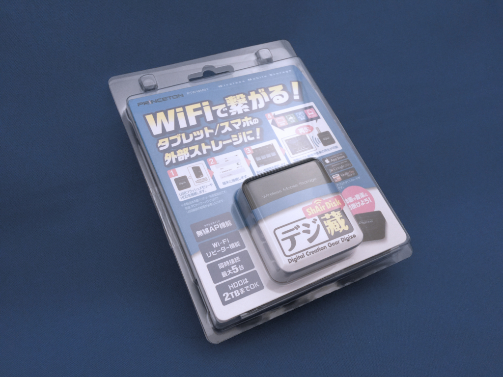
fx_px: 421
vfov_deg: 48.2
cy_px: 188
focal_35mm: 29
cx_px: 252
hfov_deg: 61.7
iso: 50
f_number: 2.2
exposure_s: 1/15
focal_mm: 4.15
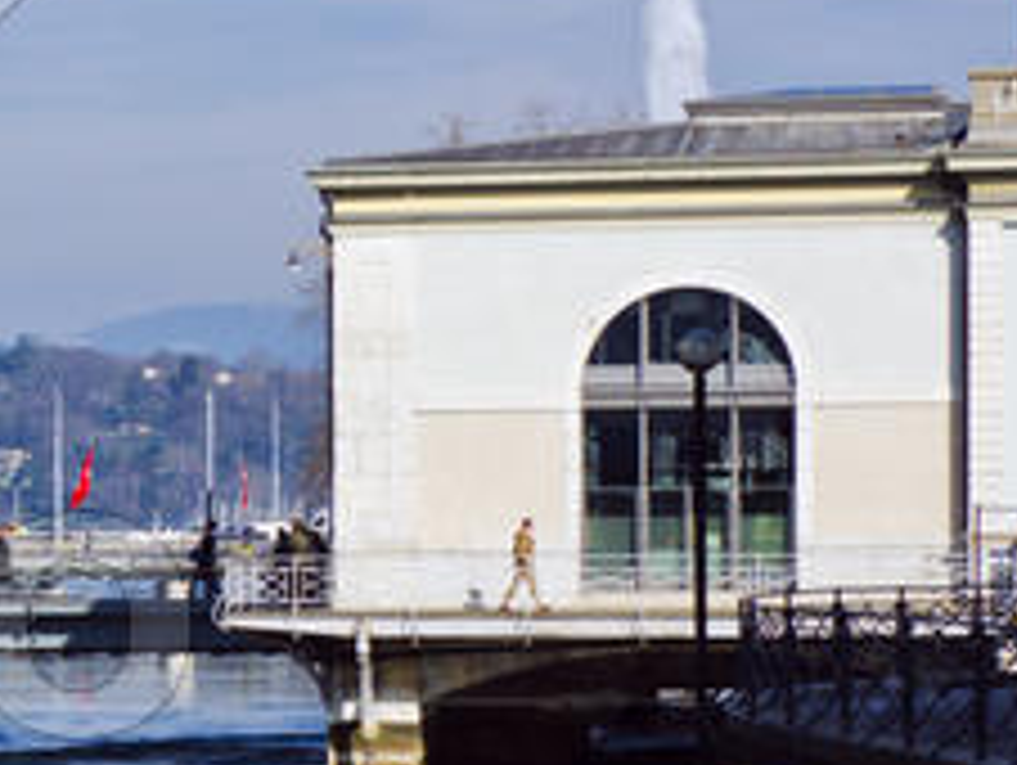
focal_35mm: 195
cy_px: 626
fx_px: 5731
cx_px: -626
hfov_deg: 9.8
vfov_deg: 7.6
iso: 100
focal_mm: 35
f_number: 9.5
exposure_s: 1/350
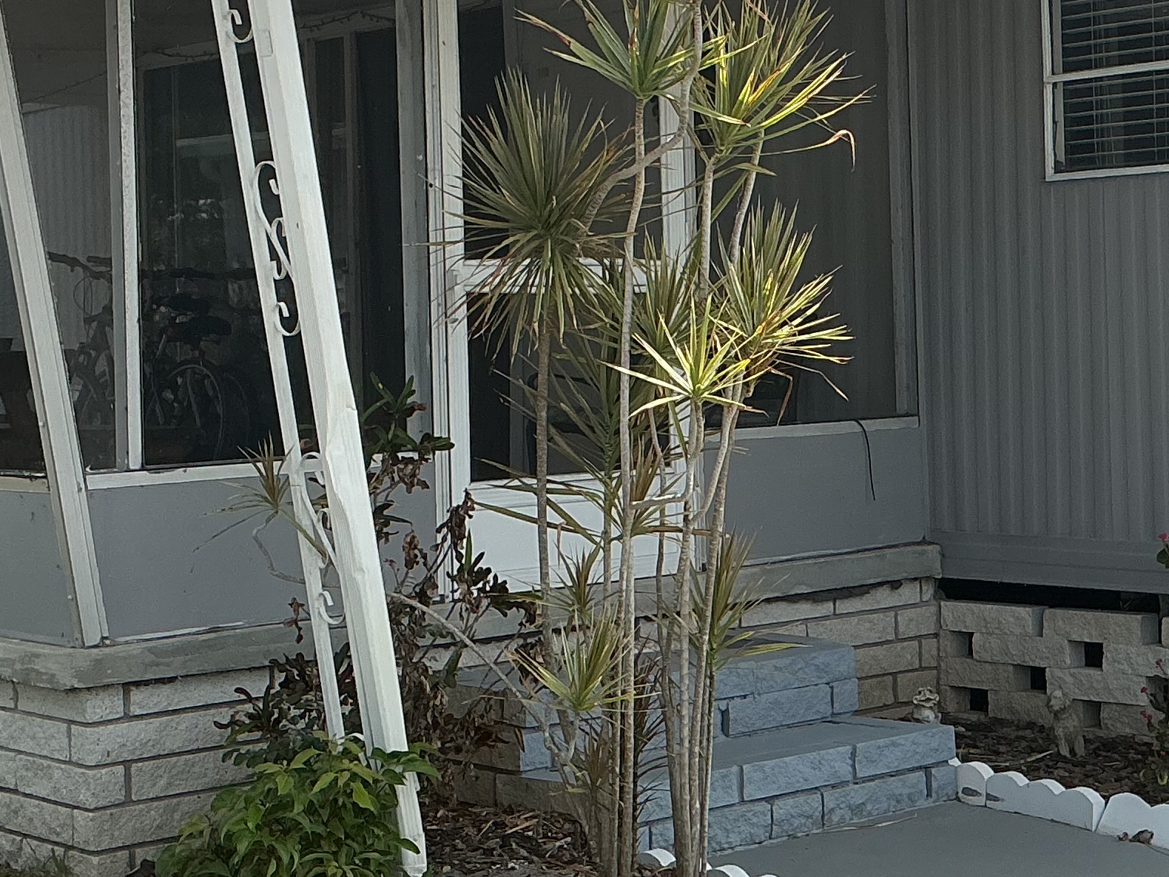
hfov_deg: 26.1
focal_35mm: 74
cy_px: 315
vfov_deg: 19.9
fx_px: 2499
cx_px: 834
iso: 25
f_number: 1.8
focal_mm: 3
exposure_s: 1/1534
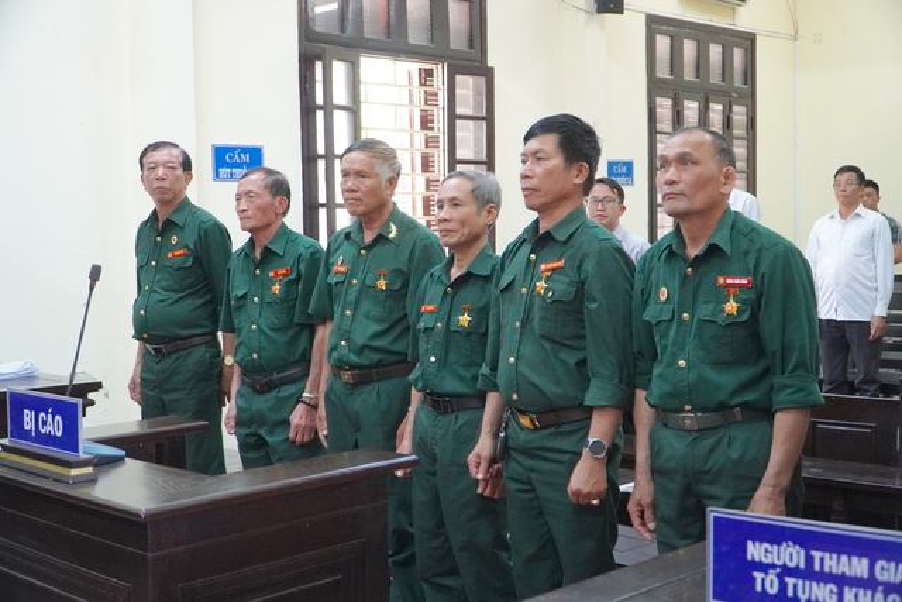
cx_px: 451
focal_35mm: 44
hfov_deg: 45.0
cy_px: 301
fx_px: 1090
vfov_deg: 30.9
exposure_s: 1/160
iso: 5000
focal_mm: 29
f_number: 4
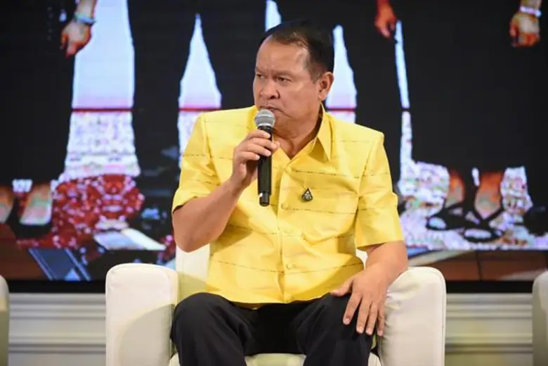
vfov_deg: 7.2
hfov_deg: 10.8
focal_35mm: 190
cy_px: 183
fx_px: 2892
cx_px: 274
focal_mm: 190
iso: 640
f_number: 2.8
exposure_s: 1/200
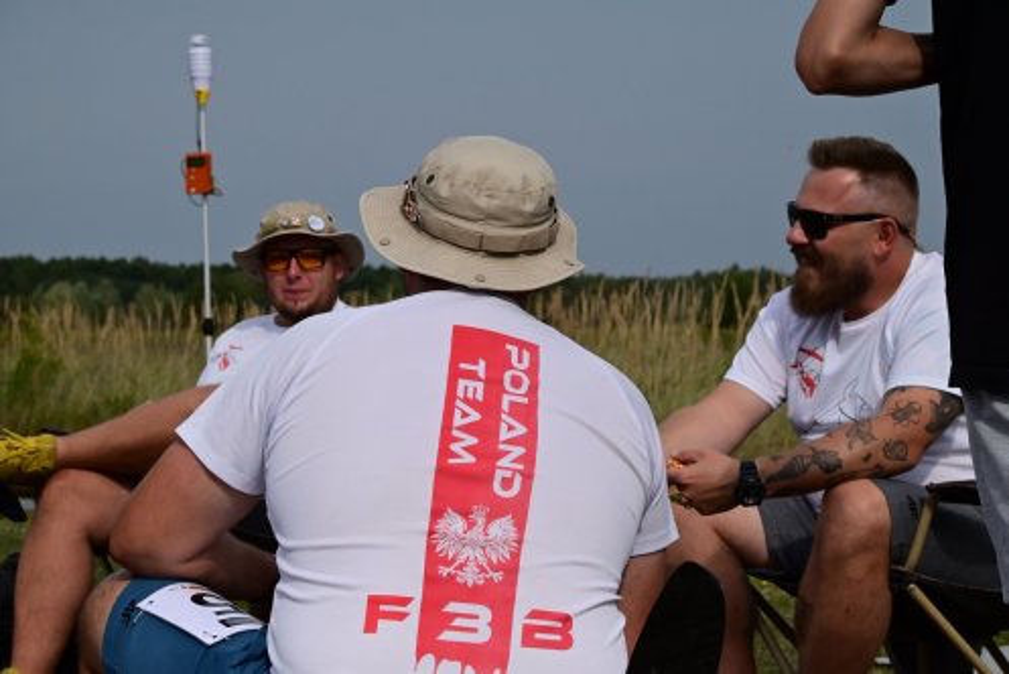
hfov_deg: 20.4
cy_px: 337
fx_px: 2804
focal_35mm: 100
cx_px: 504
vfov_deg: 13.7
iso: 1600
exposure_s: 1/3200
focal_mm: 100
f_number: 14
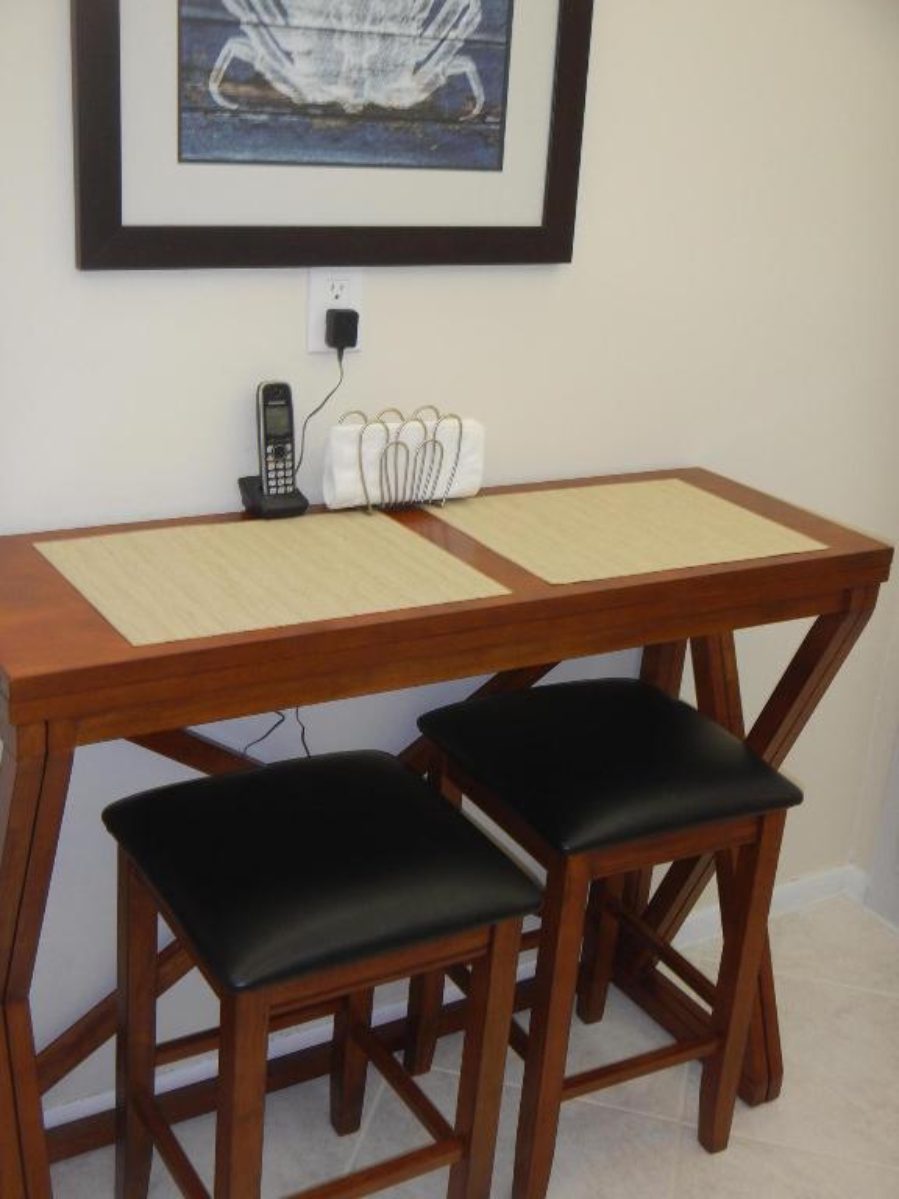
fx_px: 1489
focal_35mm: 43
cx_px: 450
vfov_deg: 43.9
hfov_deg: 33.6
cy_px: 600
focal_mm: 7.7
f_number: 4
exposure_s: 1/30
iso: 200
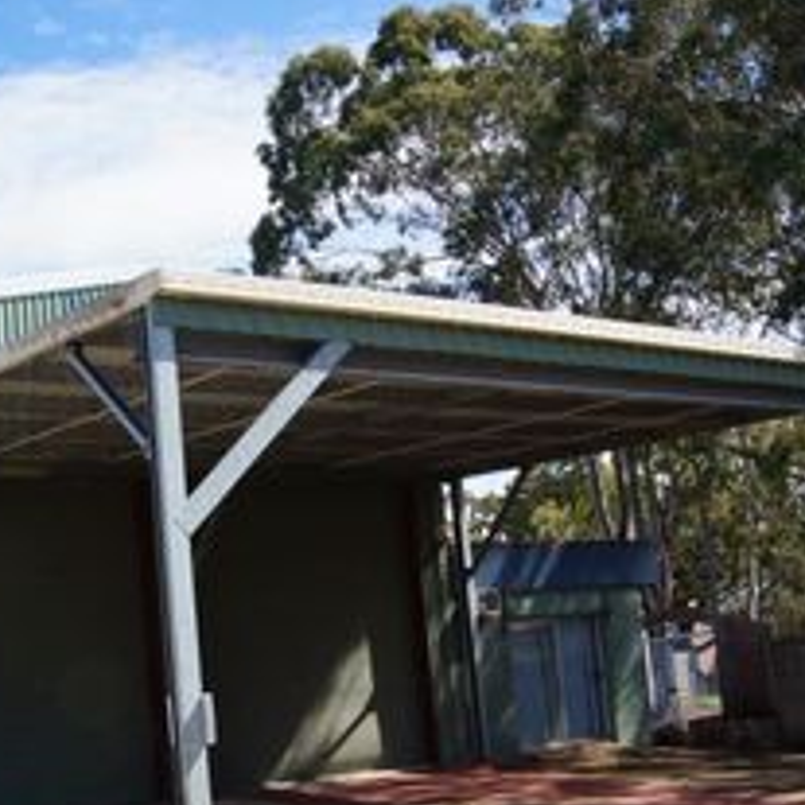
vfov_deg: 32.4
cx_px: 296
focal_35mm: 52
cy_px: 570
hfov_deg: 32.6
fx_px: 1368
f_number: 13
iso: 100
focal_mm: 18
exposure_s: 1/80
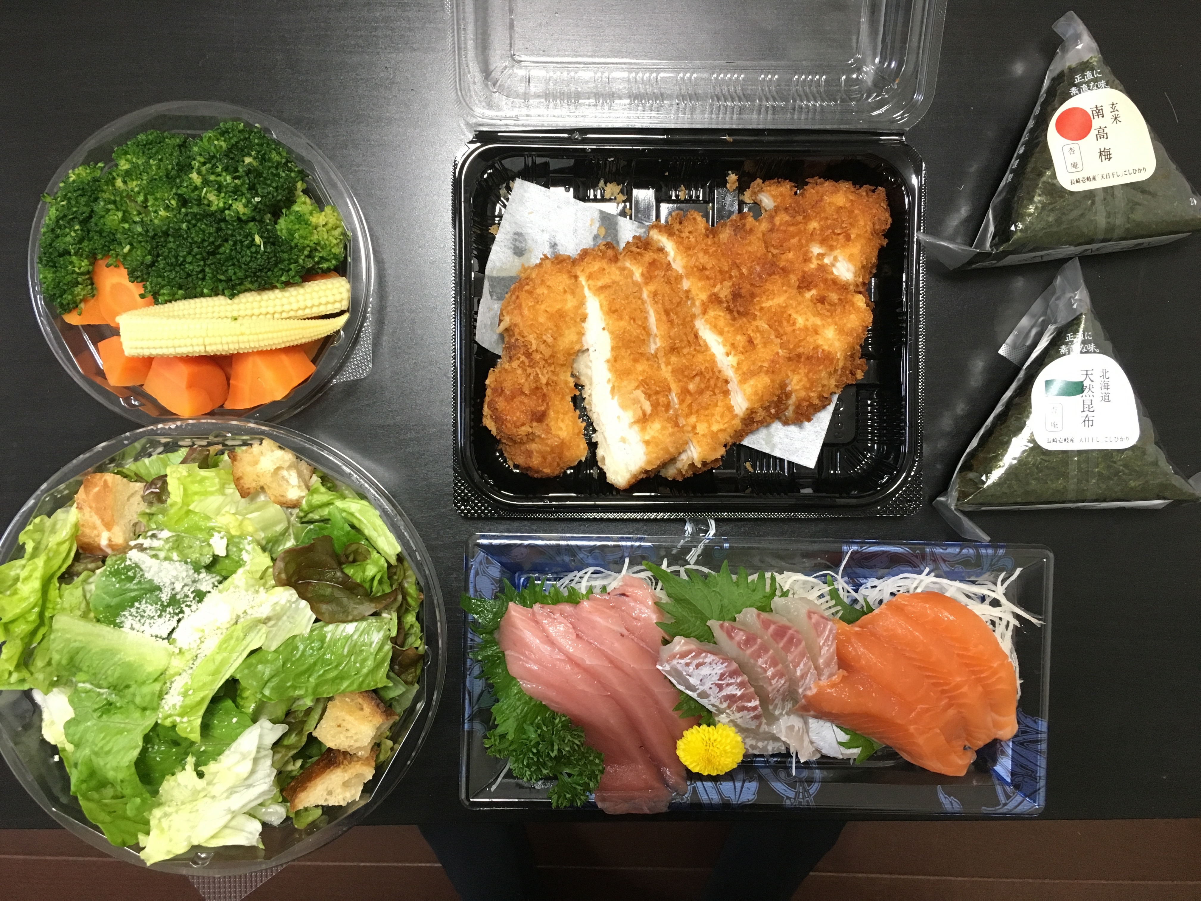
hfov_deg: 61.7
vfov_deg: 48.2
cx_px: 600
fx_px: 1006
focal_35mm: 29
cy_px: 450
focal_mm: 4.15
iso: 200
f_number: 2.2
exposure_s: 1/24
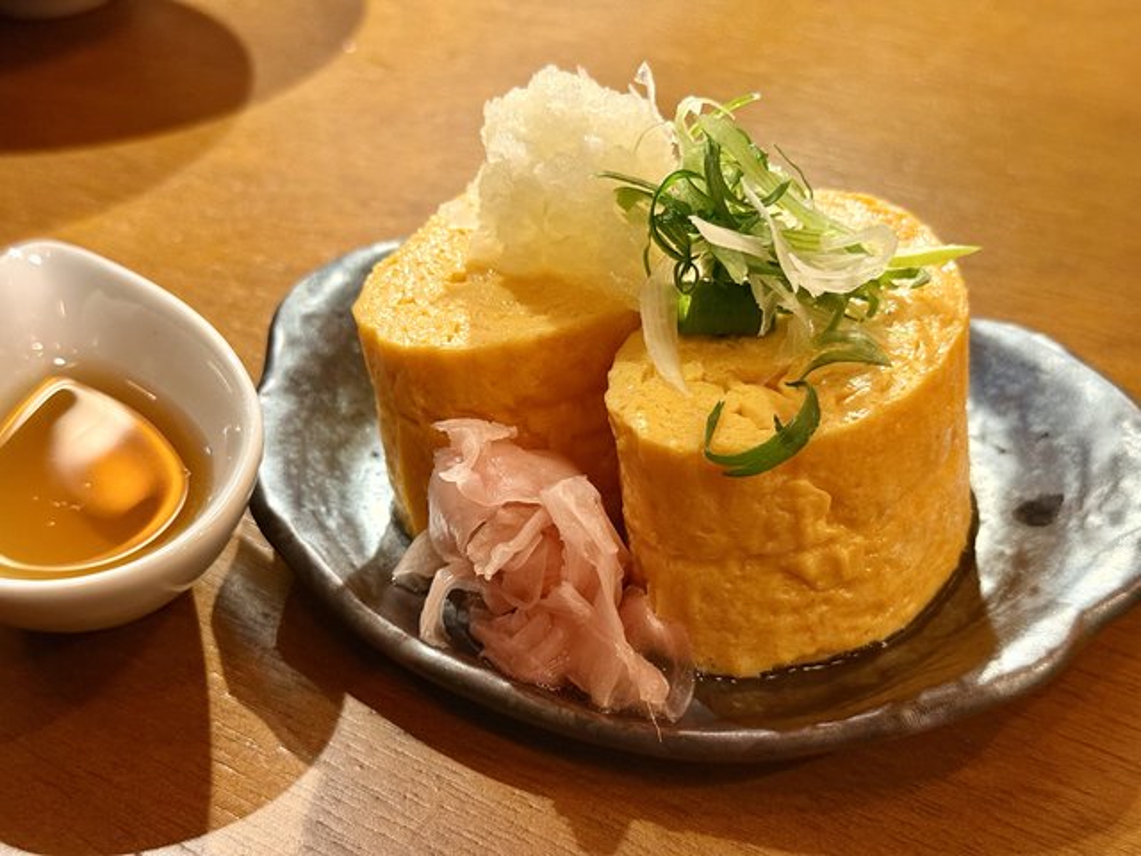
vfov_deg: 30.3
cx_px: 570
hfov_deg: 39.7
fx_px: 1582
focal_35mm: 48
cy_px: 428
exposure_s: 1/40
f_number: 1.78
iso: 320
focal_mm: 6.76
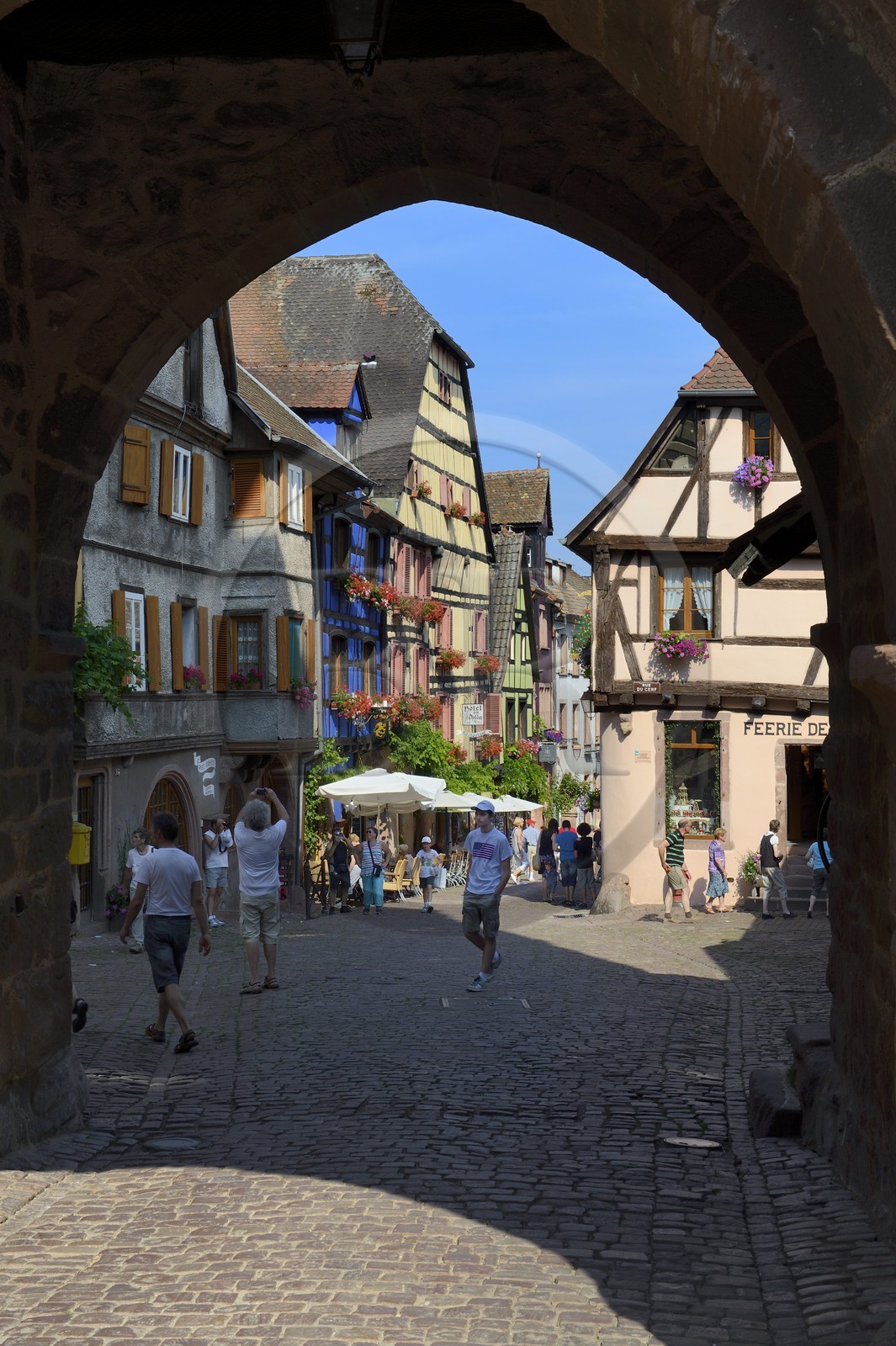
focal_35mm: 52
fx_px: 1943
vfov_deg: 38.2
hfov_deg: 26.0
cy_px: 673
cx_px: 448
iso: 200
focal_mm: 52
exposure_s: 1/160
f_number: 13
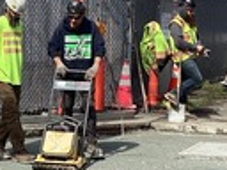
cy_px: 126
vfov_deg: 10.9
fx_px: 892
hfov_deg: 14.5
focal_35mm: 136
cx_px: 80
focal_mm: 3.3
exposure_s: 1/1217
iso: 25
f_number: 2.4
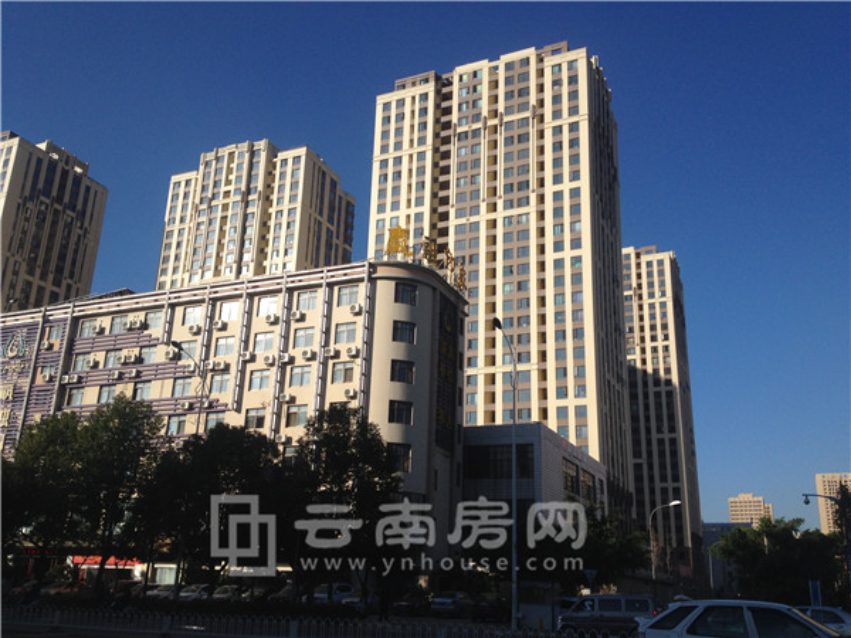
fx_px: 860
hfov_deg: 52.6
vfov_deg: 40.7
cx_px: 426
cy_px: 319
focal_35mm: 35
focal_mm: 4.28
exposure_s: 1/2404
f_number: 2.4
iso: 50
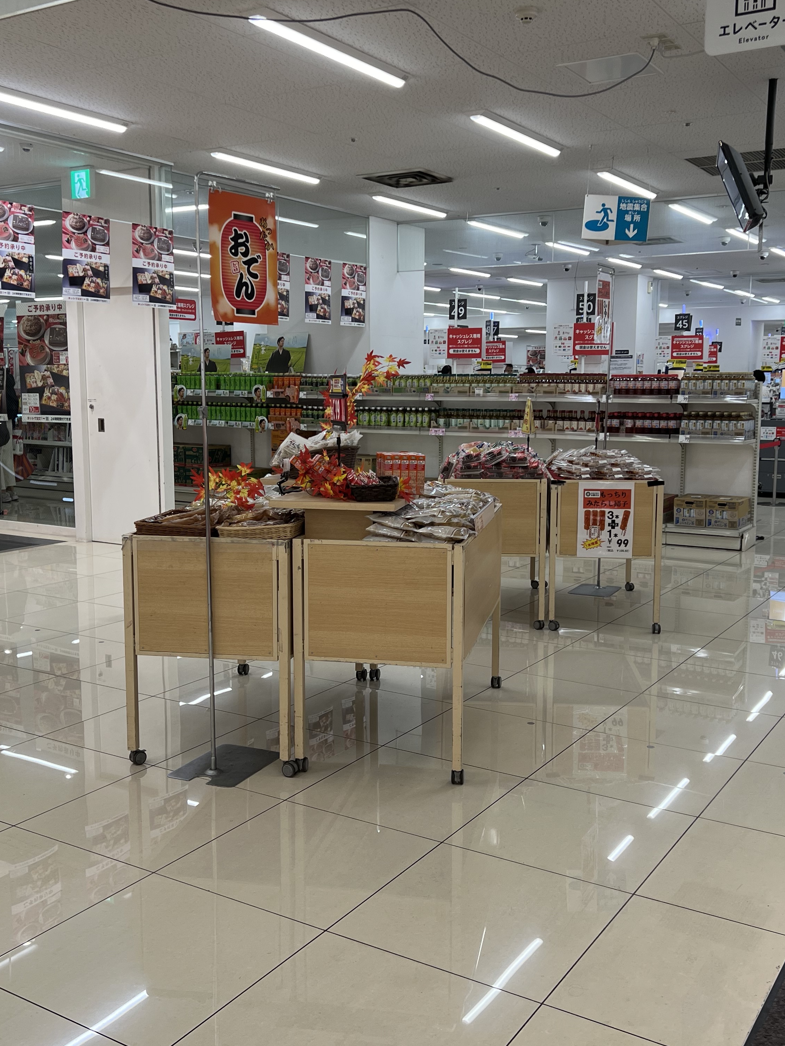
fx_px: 1058
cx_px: 401
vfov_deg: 52.6
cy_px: 524
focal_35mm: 35
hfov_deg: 40.7
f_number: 1.5
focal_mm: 5.7
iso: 50
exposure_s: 1/100
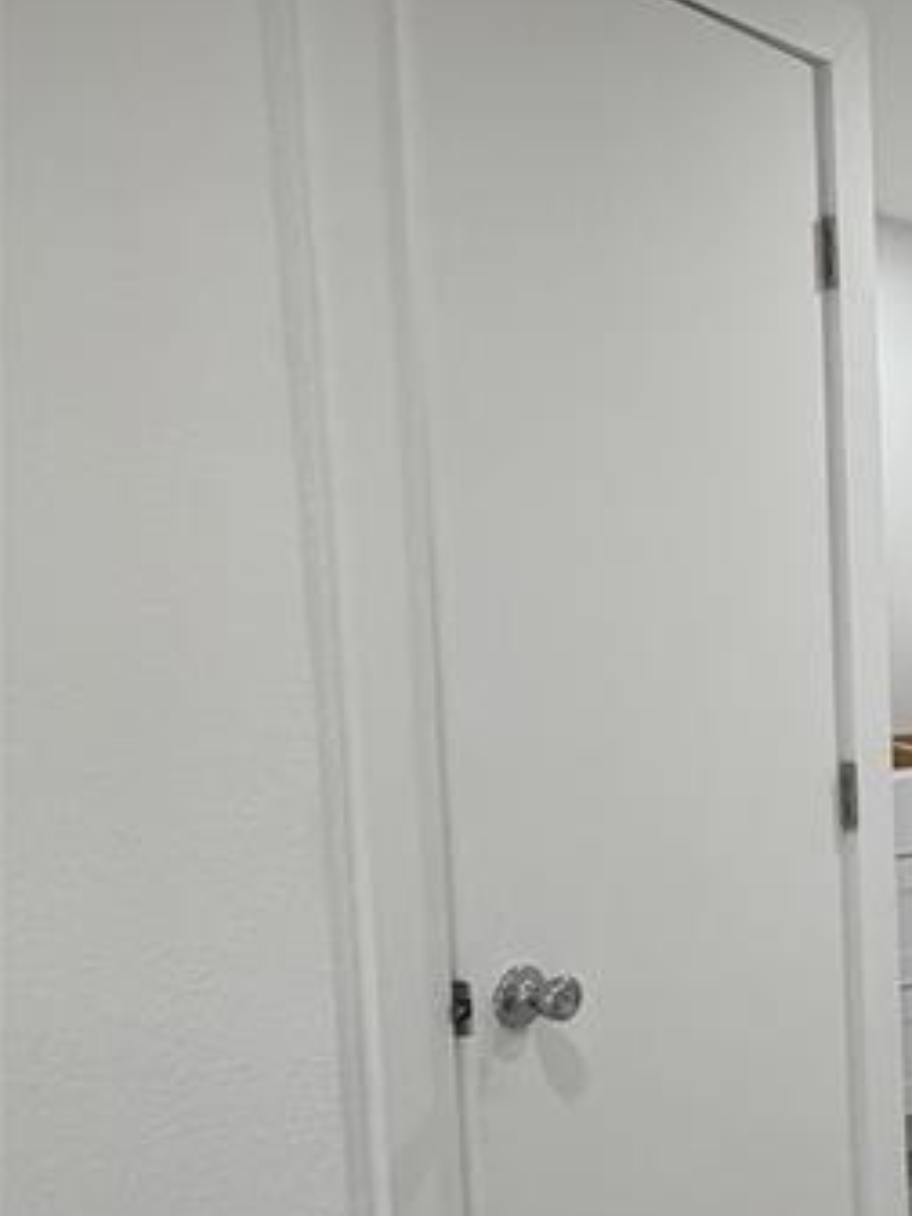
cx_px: 1625
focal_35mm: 50
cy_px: 709
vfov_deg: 38.1
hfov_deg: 20.7
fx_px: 1756
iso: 125
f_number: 2.2
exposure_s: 1/121
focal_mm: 2.22
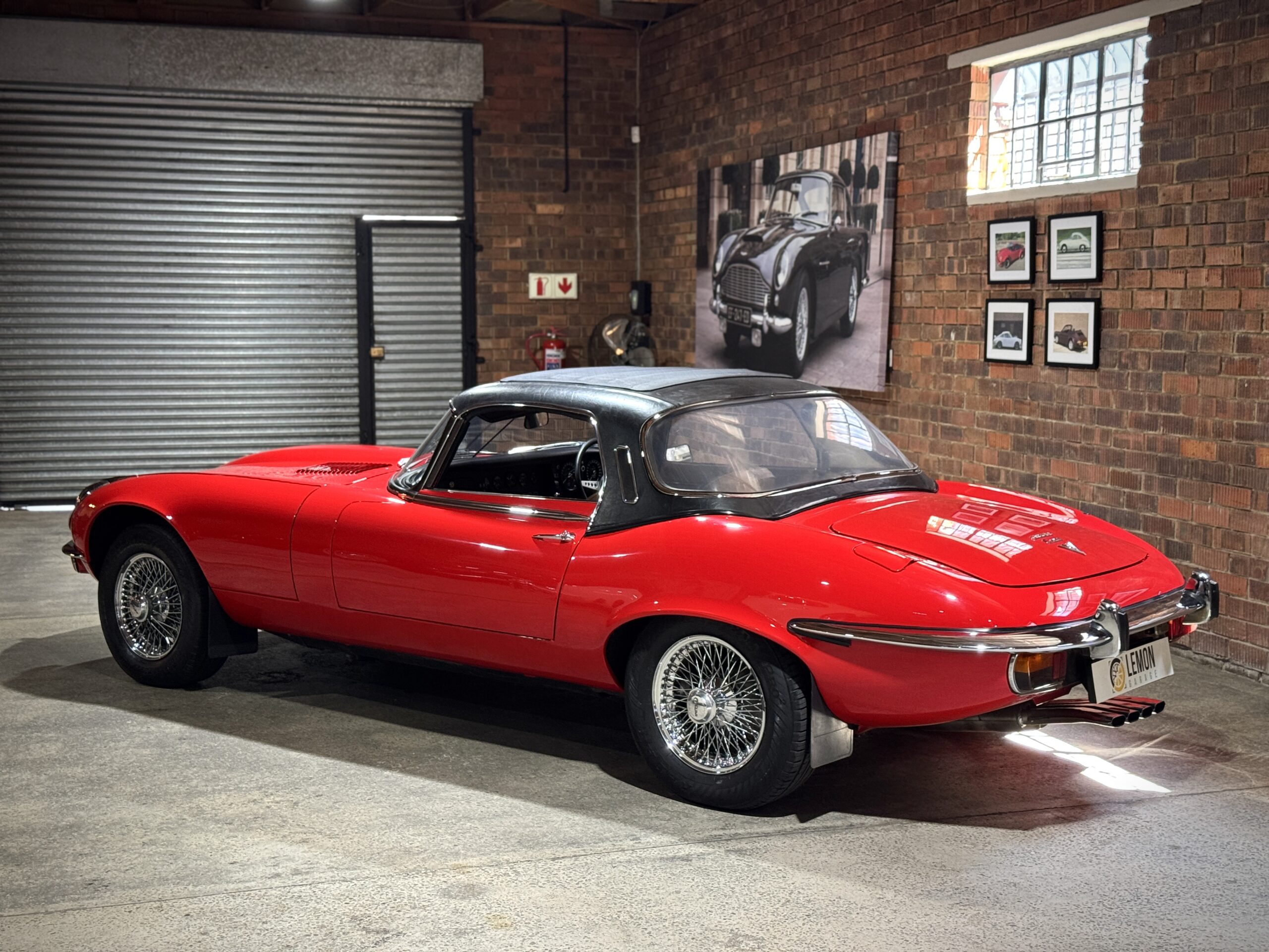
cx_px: 634
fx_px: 1760
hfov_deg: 39.7
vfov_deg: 30.3
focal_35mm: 48
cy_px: 476
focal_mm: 6.76
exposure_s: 1/33
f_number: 1.78
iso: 200
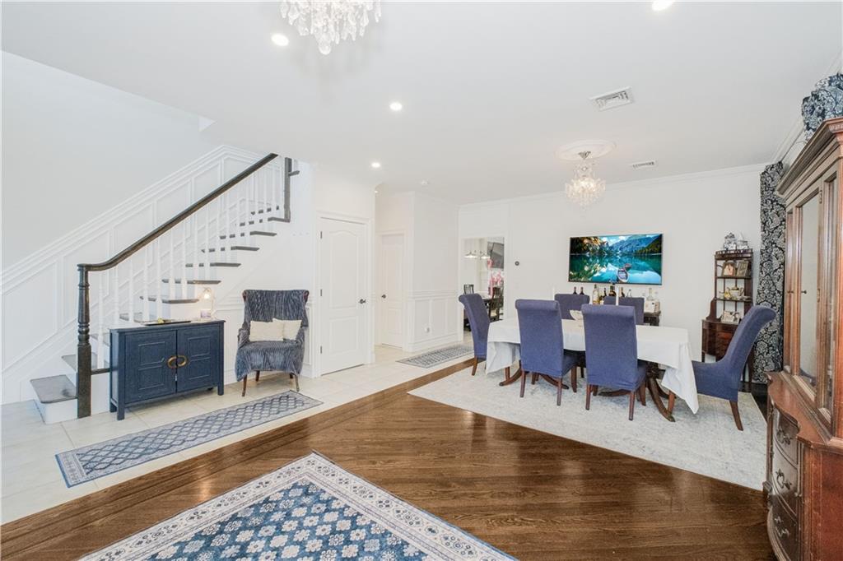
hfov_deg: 100.4
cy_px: 280
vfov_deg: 77.3
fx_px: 351
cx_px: 422
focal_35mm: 15
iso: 2000
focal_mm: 10
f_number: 9
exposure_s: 1/60
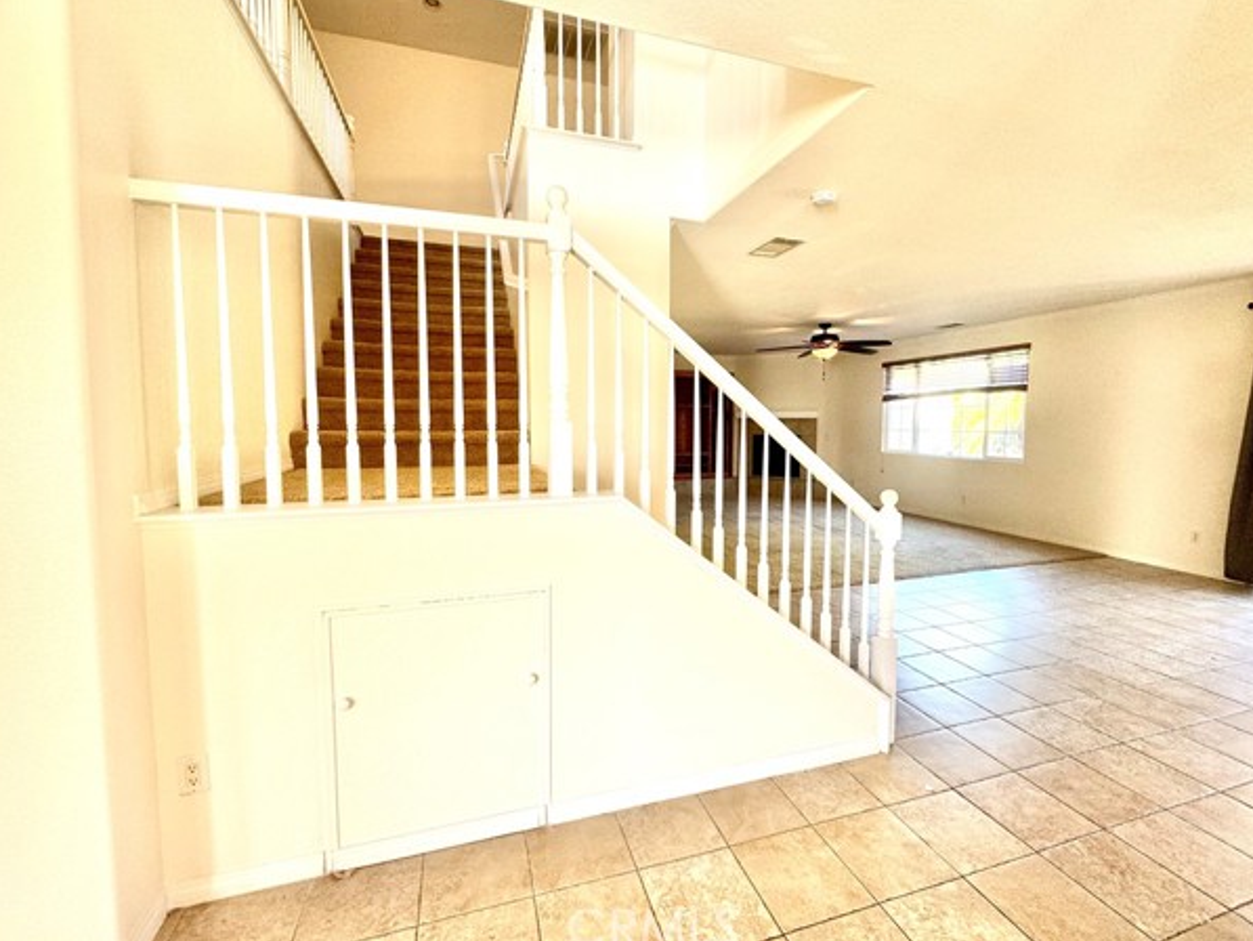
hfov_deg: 98.2
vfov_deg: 81.7
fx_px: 543
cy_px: 454
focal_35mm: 15
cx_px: 632
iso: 160
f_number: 2.2
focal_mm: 2.22
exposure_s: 1/99
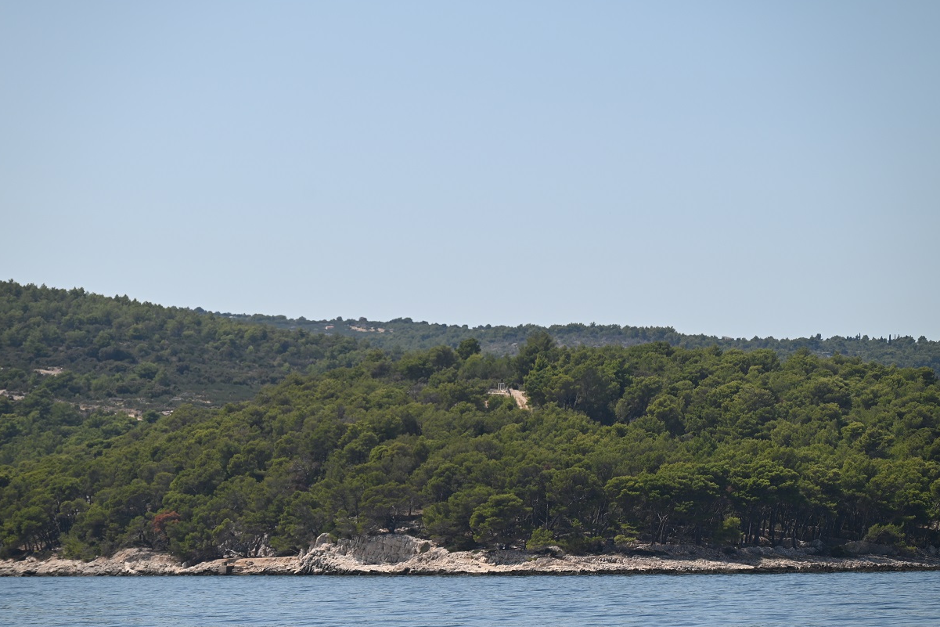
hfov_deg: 13.1
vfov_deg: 8.7
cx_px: 463
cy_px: 329
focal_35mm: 157
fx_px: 4100
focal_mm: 145
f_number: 5.6
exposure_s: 1/1000
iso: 110
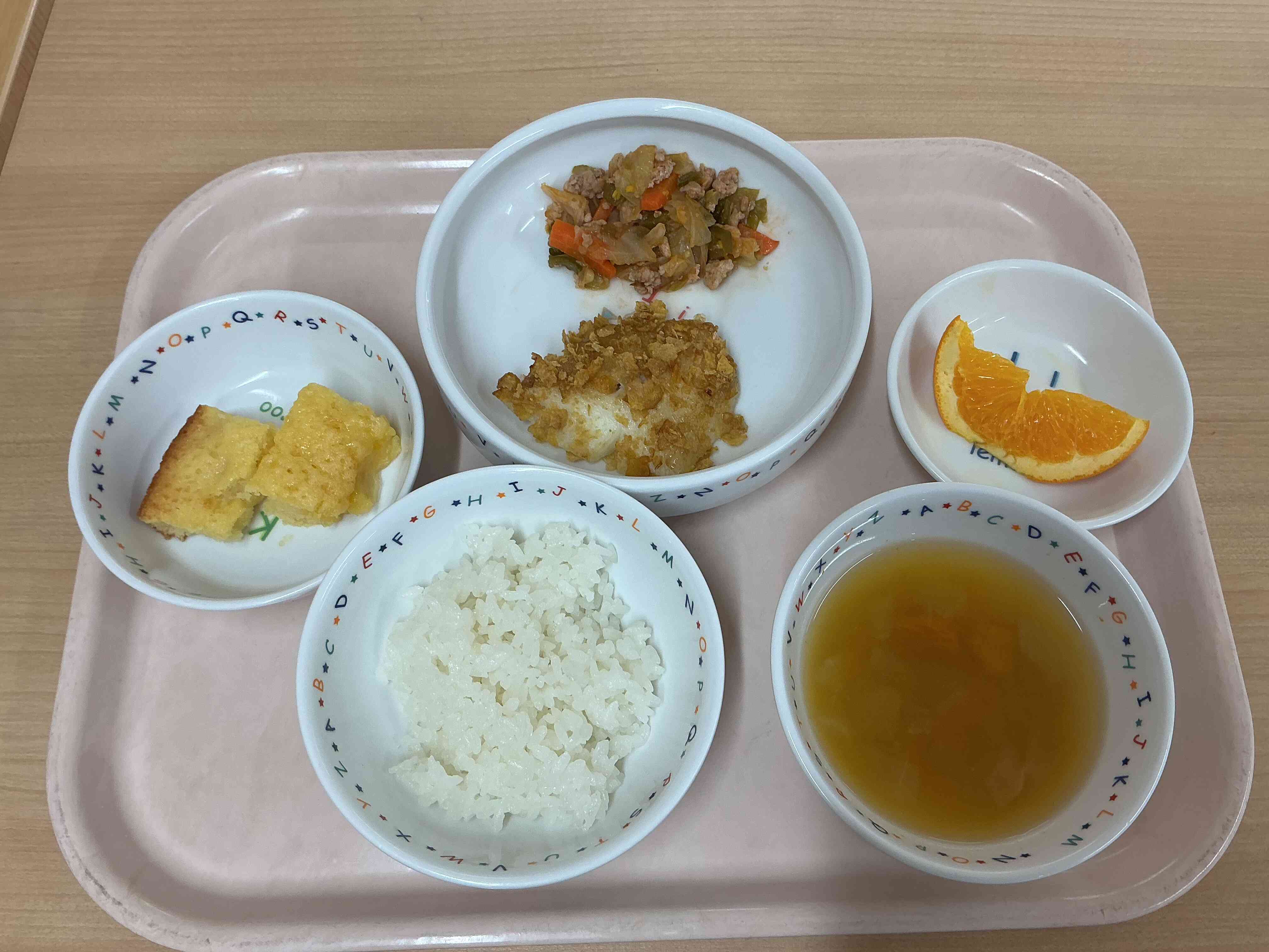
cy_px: 476
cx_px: 634
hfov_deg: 61.7
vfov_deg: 48.2
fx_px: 1063
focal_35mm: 29
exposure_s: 1/120
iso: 25
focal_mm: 3
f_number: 1.8
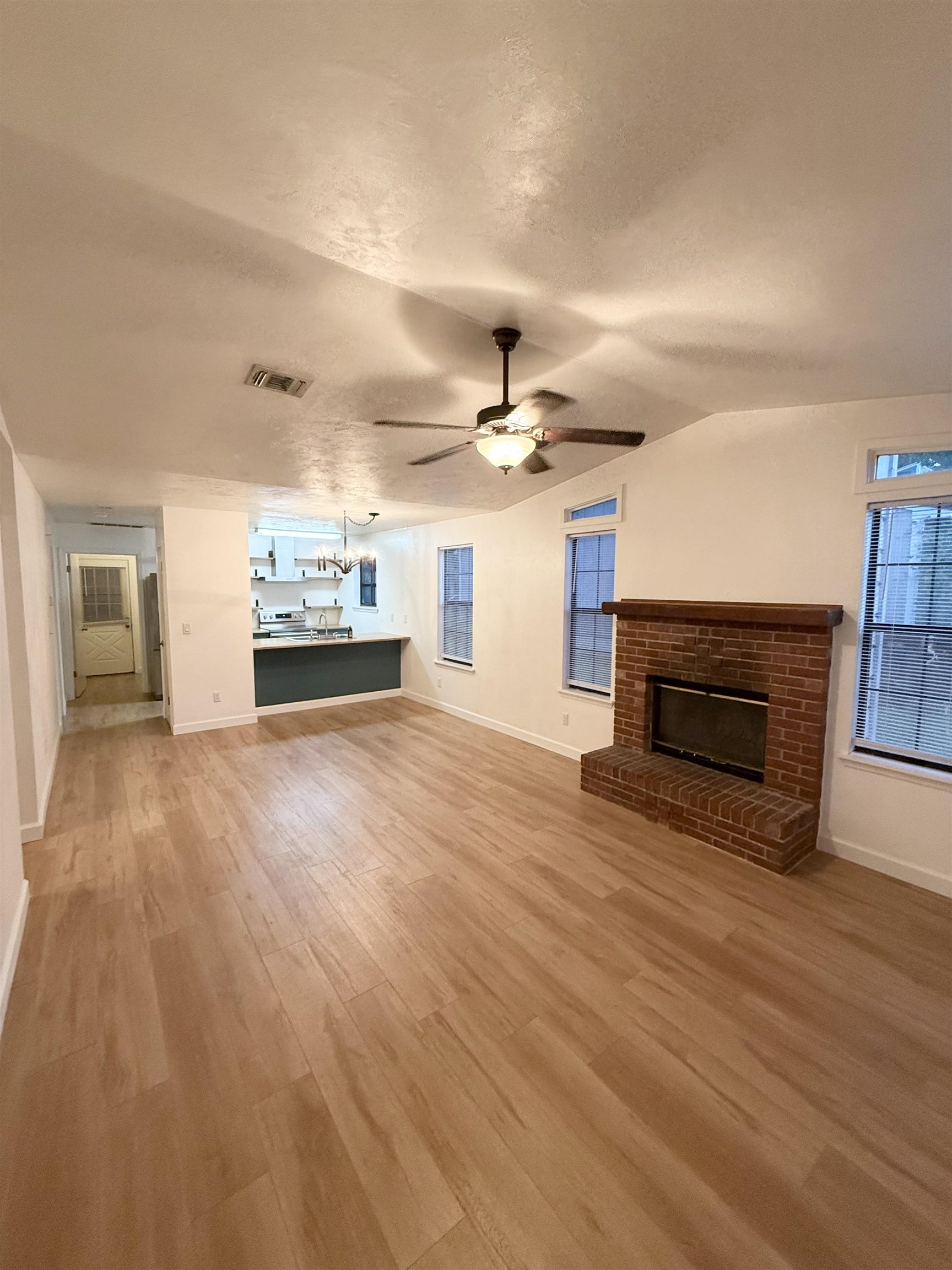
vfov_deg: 102.1
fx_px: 513
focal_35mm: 14
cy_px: 635
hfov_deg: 85.7
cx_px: 476
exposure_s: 1/120
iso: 400
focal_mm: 2.22
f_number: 2.2
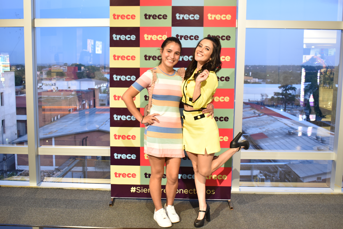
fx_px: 357
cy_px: 114
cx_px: 172
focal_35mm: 38
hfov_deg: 51.3
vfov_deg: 35.5
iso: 800
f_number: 4.5
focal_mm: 25
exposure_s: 1/3
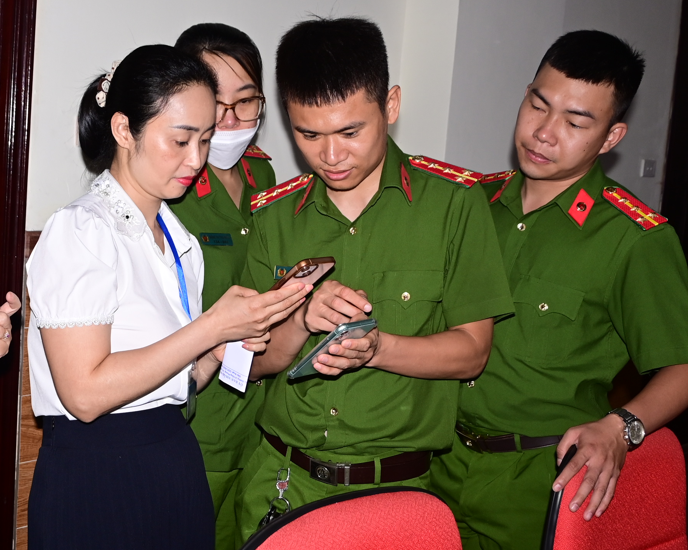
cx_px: 195
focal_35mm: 51
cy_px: 268
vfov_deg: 29.7
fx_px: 1038
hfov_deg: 36.0
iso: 400
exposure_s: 1/200
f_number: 4.5
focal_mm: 22
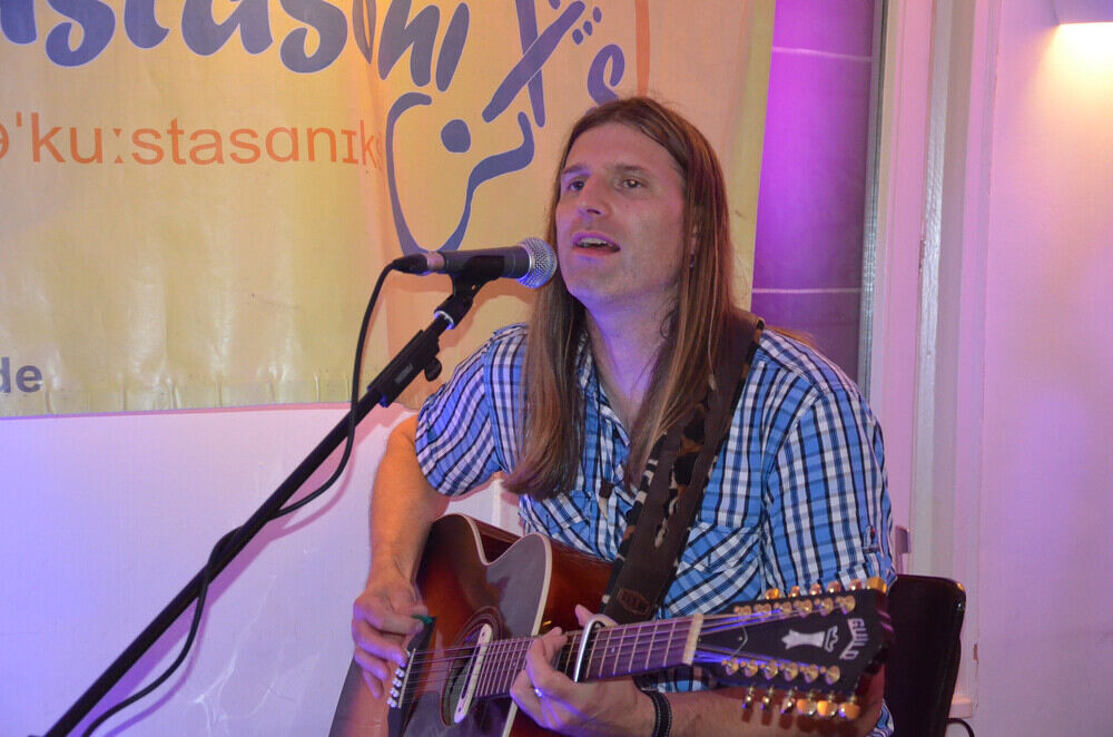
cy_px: 368
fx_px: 2314
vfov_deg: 18.1
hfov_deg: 27.0
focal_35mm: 75
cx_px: 556
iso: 3200
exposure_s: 1/60
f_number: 5
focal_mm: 50
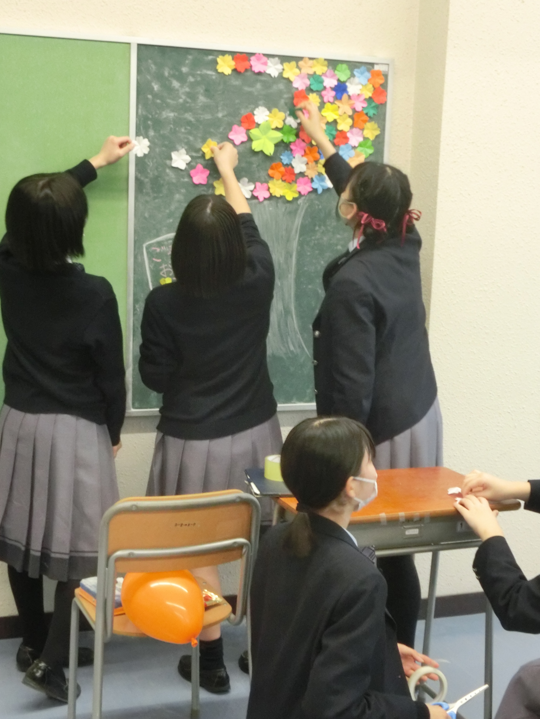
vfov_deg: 36.8
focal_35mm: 52
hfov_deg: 28.0
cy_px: 395
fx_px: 1082
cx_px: 249
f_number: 4.2
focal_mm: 8.29
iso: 800
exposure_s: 1/80
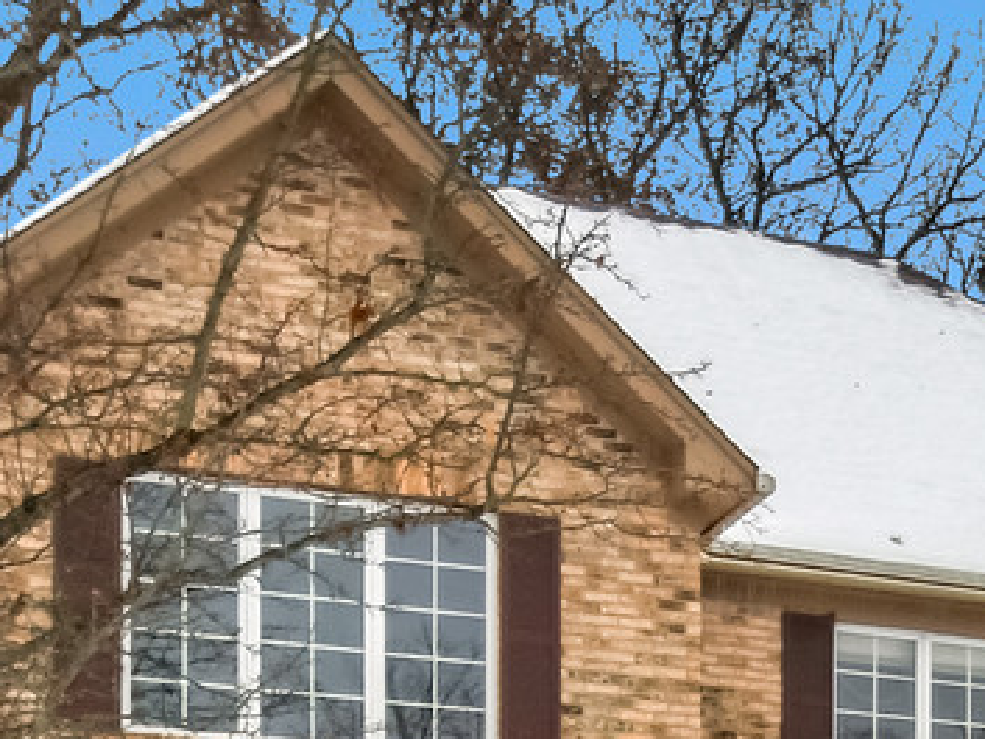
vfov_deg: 13.9
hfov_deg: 19.6
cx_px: 1010
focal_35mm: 97
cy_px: 1230
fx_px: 2761
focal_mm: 15
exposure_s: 1/5000
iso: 400
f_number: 8
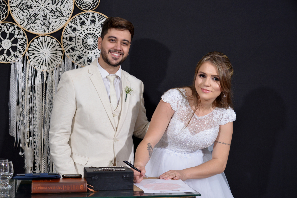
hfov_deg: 39.6
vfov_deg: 27.0
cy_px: 99
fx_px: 413
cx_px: 148
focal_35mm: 50
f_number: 5.6
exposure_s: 1/80
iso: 1600
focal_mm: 50
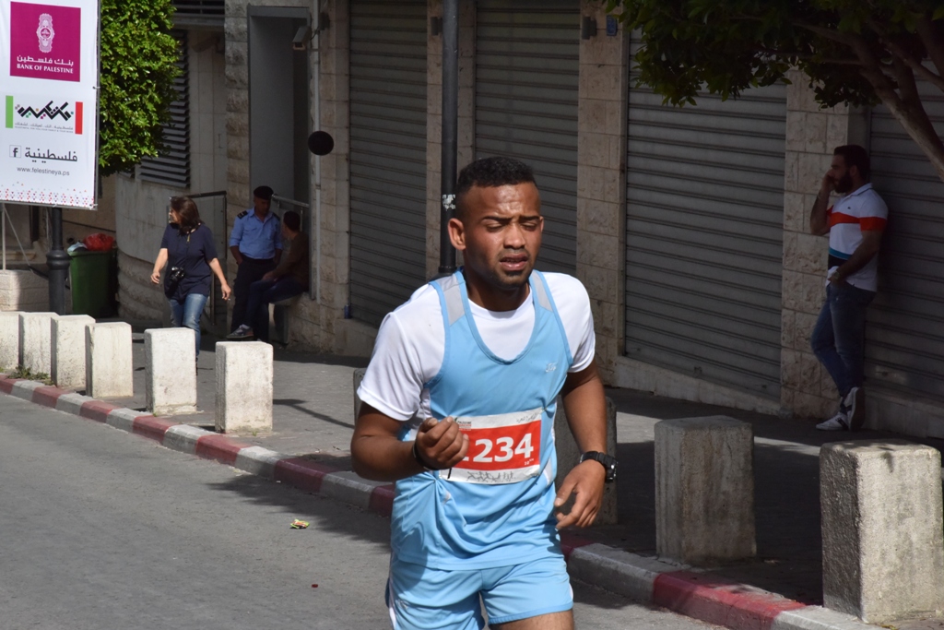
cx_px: 472
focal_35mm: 120
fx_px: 3147
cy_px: 315
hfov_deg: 17.1
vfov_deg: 11.4
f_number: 22
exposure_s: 1/2000
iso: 2500
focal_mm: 120
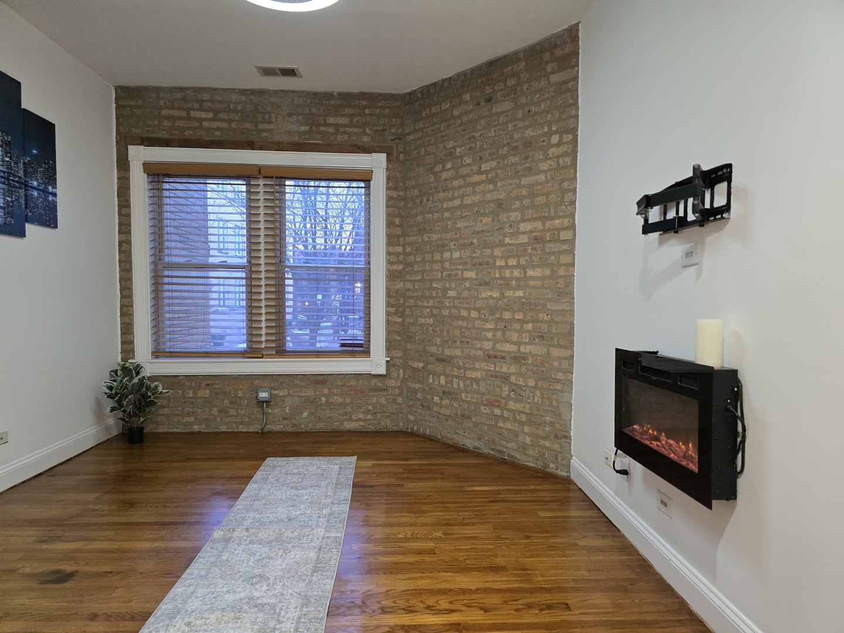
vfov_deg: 58.9
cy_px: 316
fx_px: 561
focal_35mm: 23
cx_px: 422
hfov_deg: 73.9
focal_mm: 6.3
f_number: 1.7
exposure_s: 1/120
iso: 1000
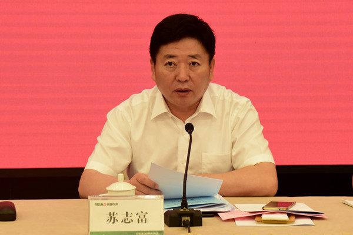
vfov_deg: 14.9
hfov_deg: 22.1
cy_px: 118
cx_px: 176
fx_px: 902
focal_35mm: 92
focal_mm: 92
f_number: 4.5
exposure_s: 1/100
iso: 2500
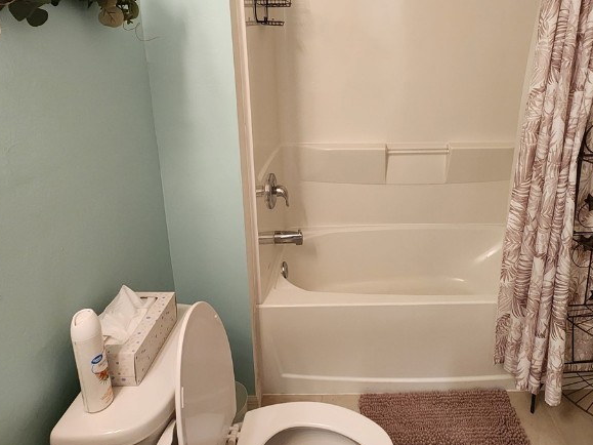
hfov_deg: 73.0
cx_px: 362
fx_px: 394
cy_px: 131
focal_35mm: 23
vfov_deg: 56.9
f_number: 2.2
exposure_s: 1/40
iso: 400
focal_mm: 2.2
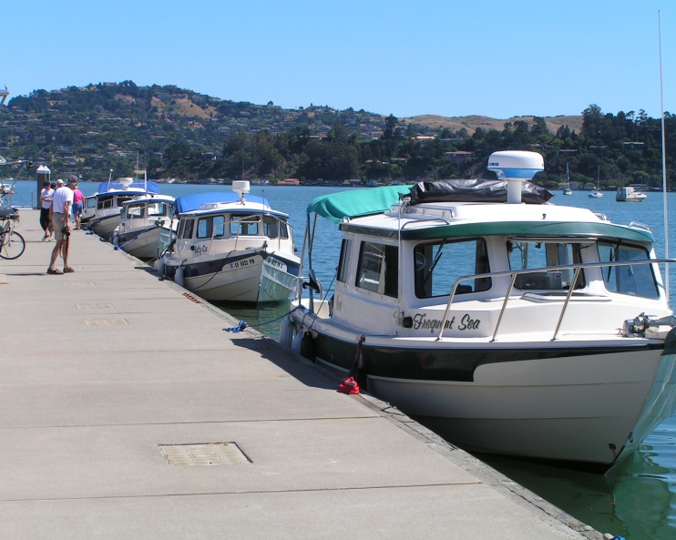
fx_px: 1600
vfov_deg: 19.2
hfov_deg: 23.9
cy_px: 272
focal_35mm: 80
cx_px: 348
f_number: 5.6
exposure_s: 1/400
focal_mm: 12.7
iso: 50
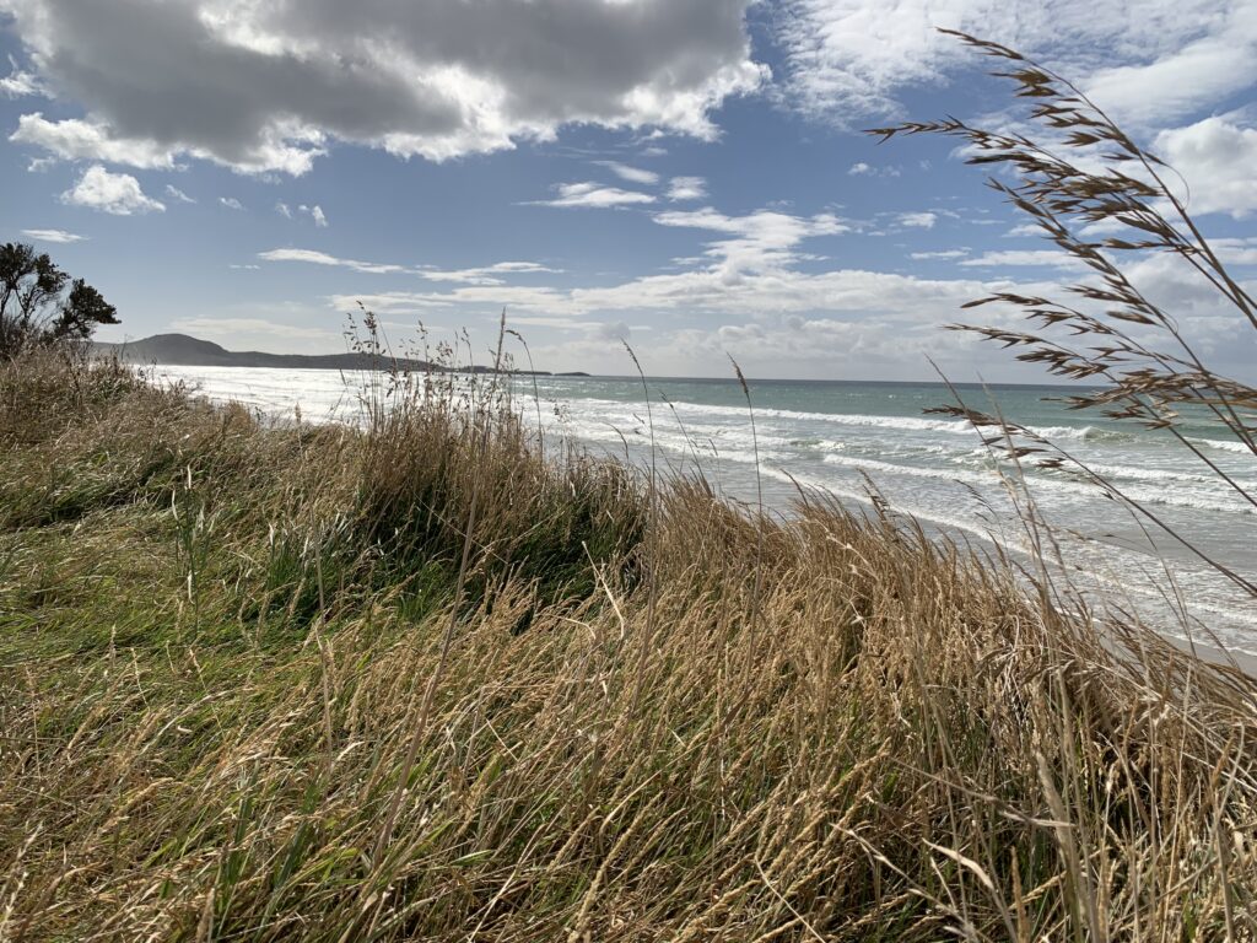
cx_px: 628
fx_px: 944
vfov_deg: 53.1
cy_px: 472
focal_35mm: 26
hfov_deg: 67.3
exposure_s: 1/6452
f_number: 1.8
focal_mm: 4.25
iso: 25
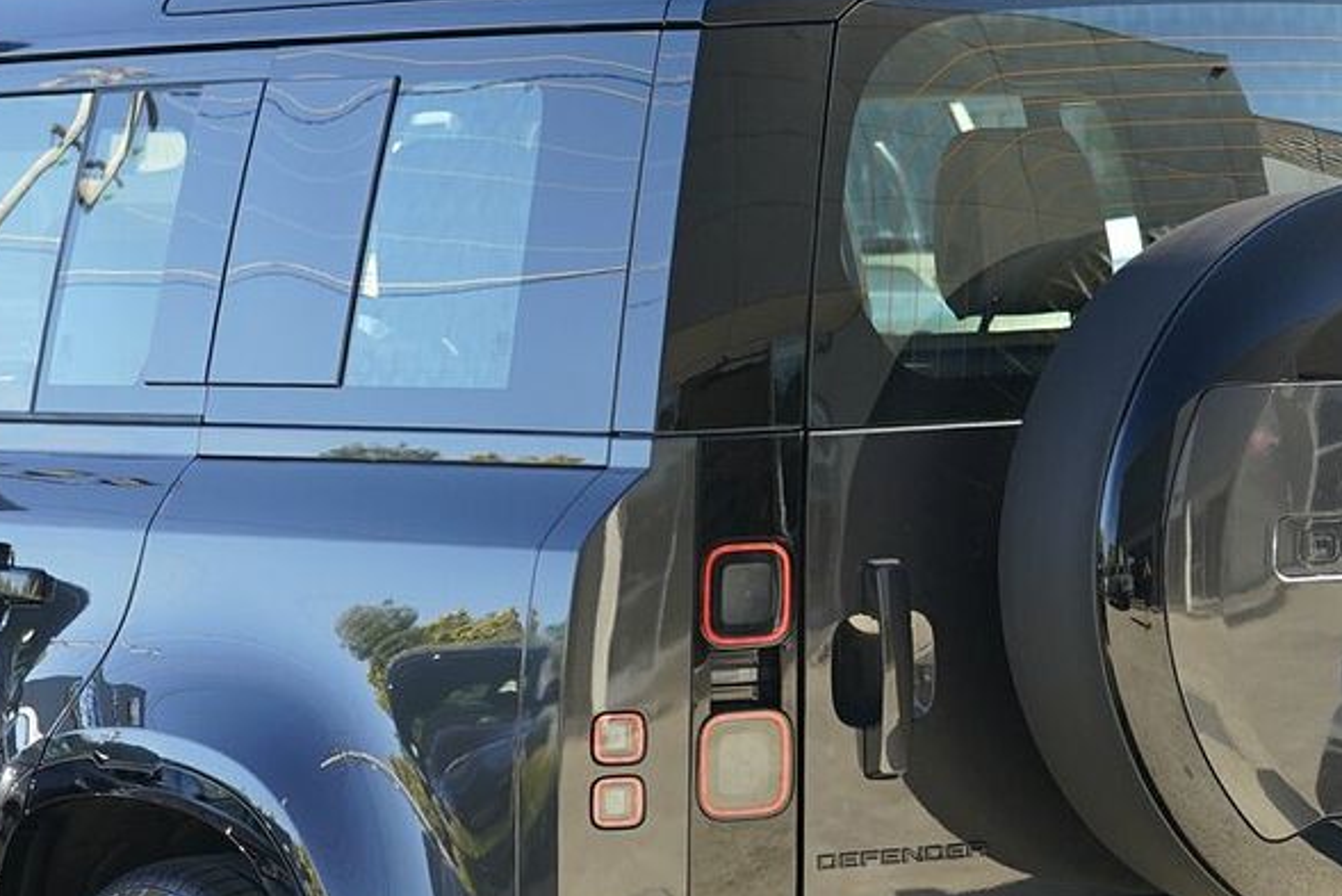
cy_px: 736
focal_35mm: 114
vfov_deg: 12.0
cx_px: 458
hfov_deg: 17.9
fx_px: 4250
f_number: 6.3
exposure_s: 1/250
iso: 1000
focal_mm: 56
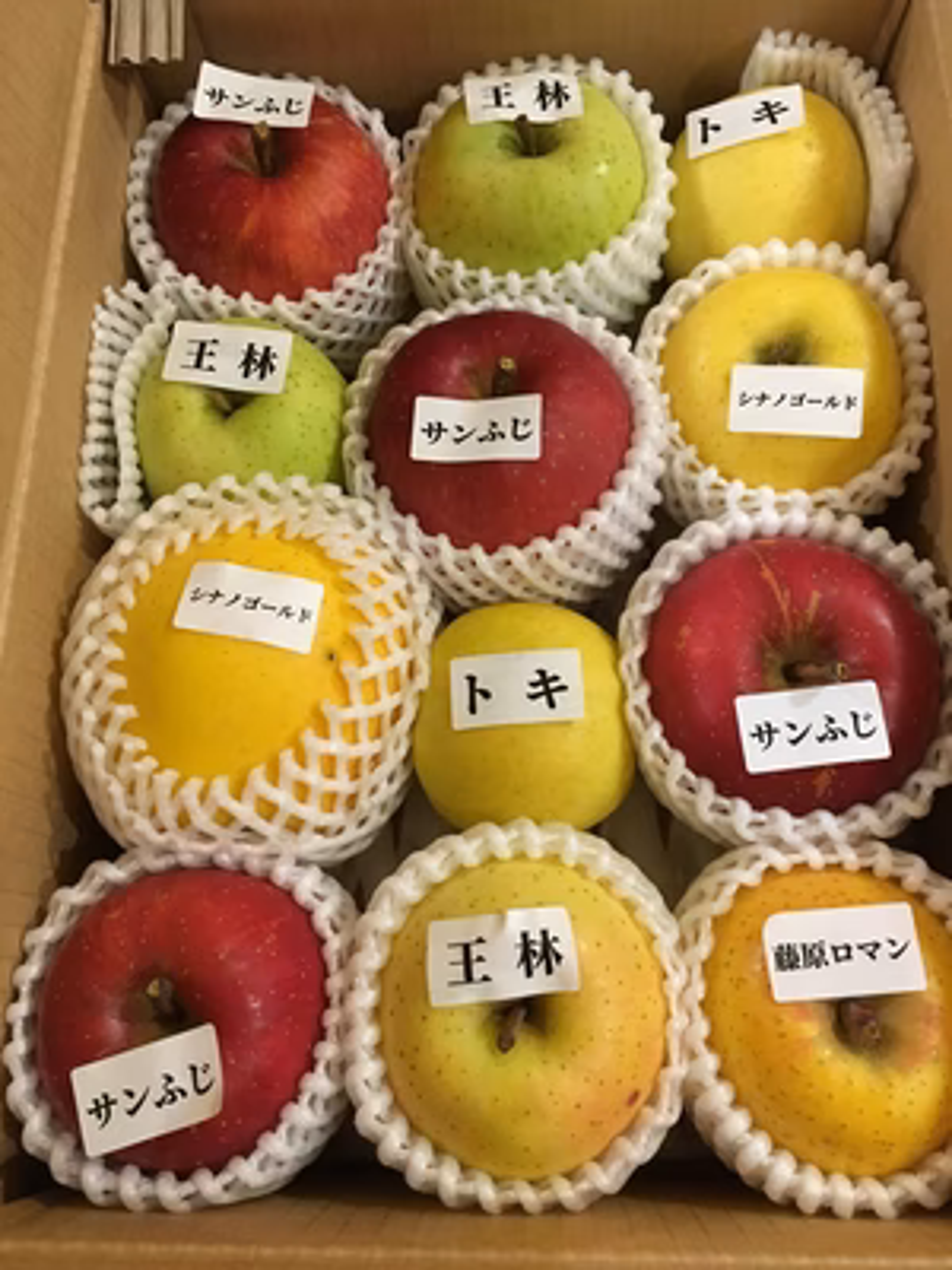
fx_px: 1063
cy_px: 635
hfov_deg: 48.2
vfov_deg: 61.7
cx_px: 476
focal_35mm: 29
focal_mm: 4.15
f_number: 2.2
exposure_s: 1/15
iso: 200
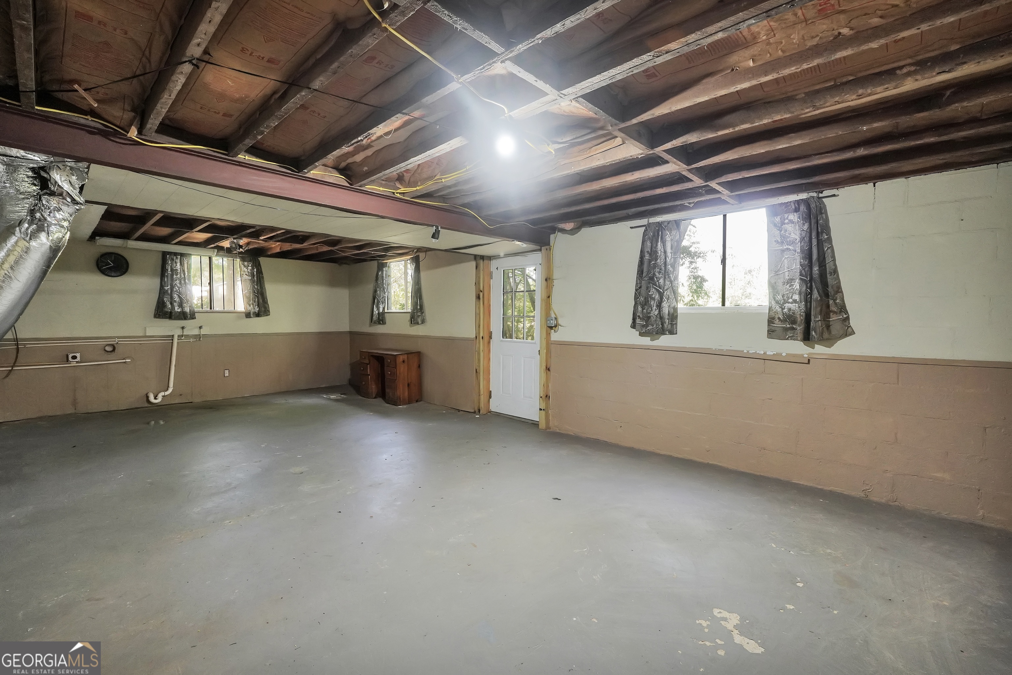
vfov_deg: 77.3
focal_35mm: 15
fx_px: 422
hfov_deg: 100.4
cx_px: 506
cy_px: 338
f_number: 7.1
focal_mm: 10
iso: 1600
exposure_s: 1/30
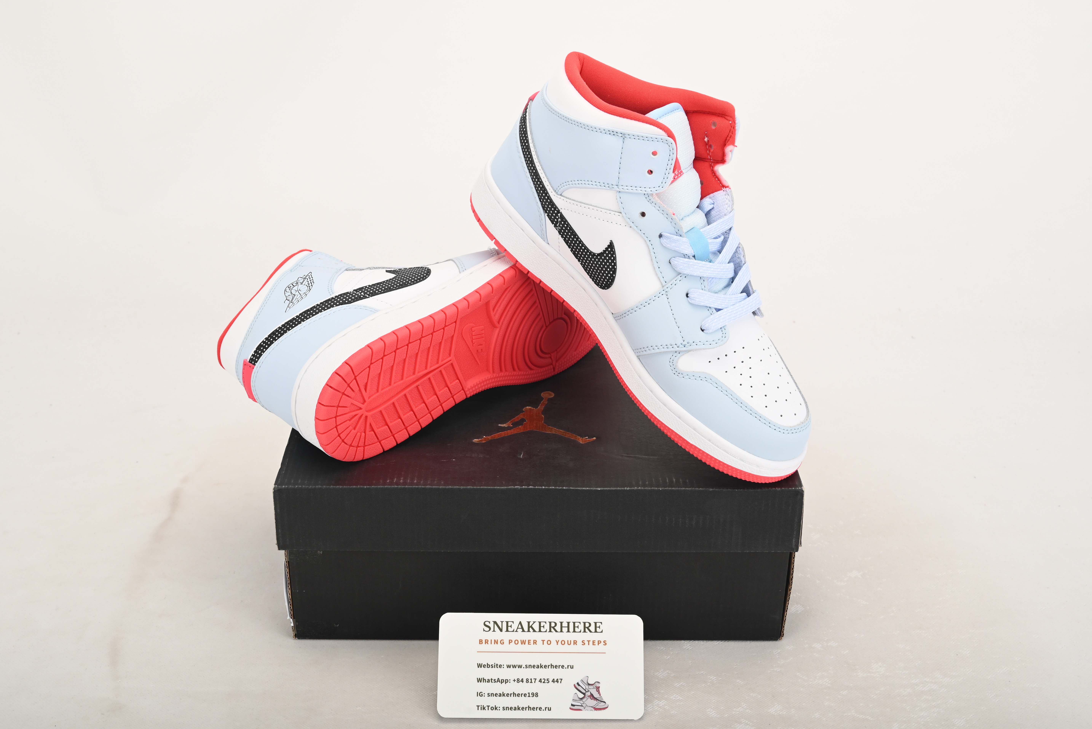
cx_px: 542
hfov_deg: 45.4
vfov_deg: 31.2
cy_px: 375
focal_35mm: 43
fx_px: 1305
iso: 100
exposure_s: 1/200
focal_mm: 41
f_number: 11
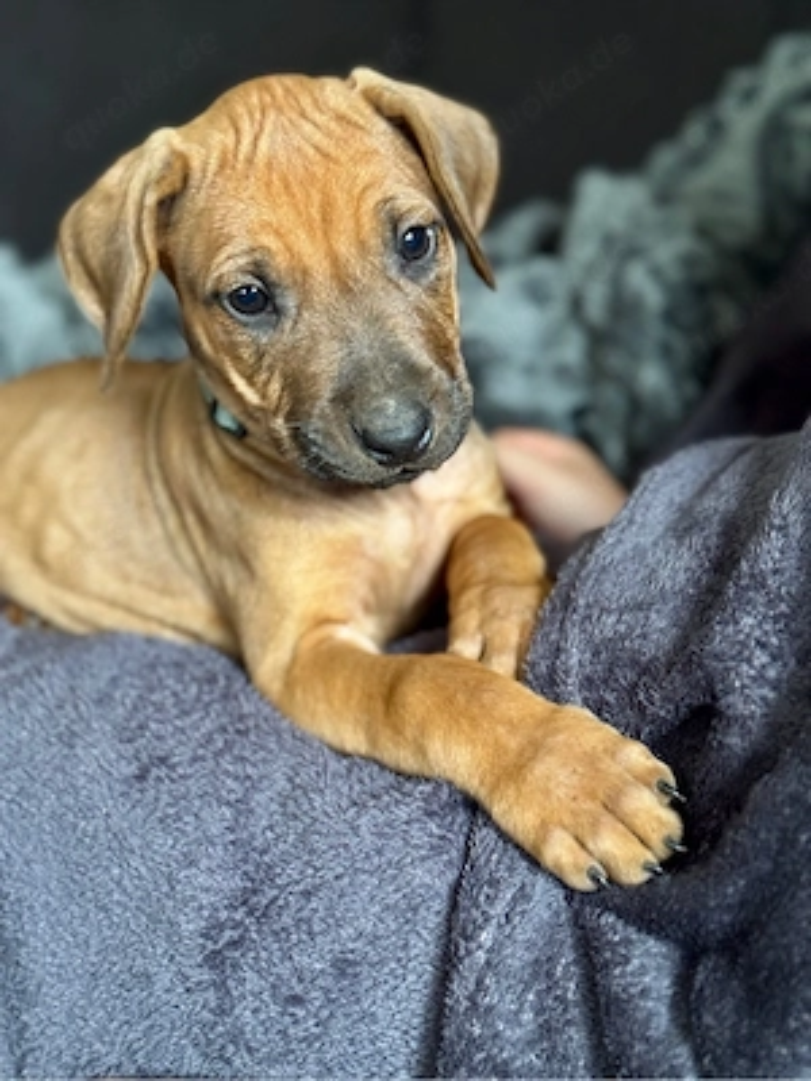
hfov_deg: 30.3
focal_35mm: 48
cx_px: 406
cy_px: 540
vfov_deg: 39.7
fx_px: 1499
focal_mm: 6.76
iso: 500
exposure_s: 1/40
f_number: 1.78
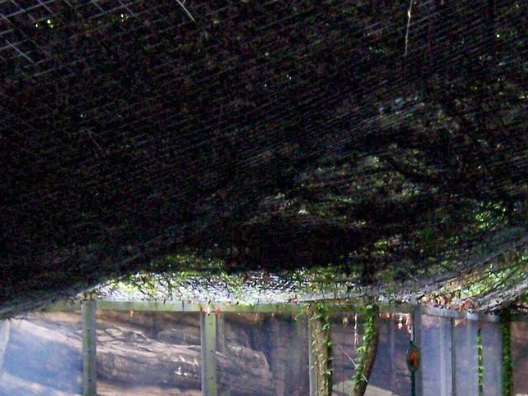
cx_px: 337
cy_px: 355
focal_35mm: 82
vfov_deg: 17.7
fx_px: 1251
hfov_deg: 23.8
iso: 140
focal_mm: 5.5
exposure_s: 1/60
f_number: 2.8
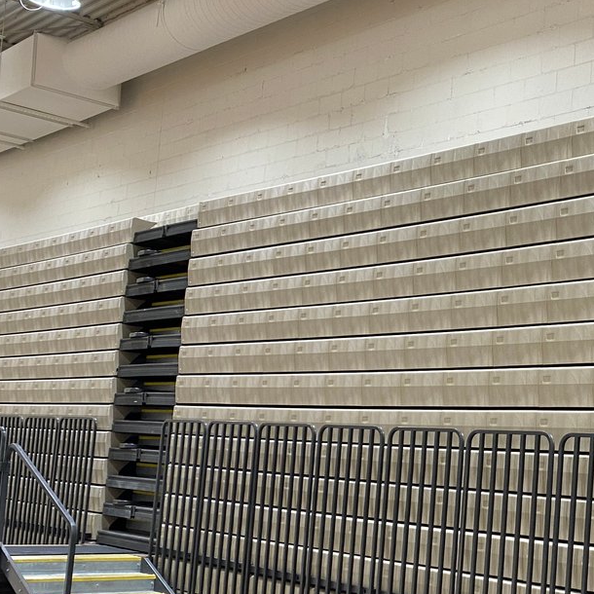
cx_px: 602
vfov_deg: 29.8
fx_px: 1107
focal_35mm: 57
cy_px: 394
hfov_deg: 28.1
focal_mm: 4.25
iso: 100
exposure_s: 1/60
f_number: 1.8
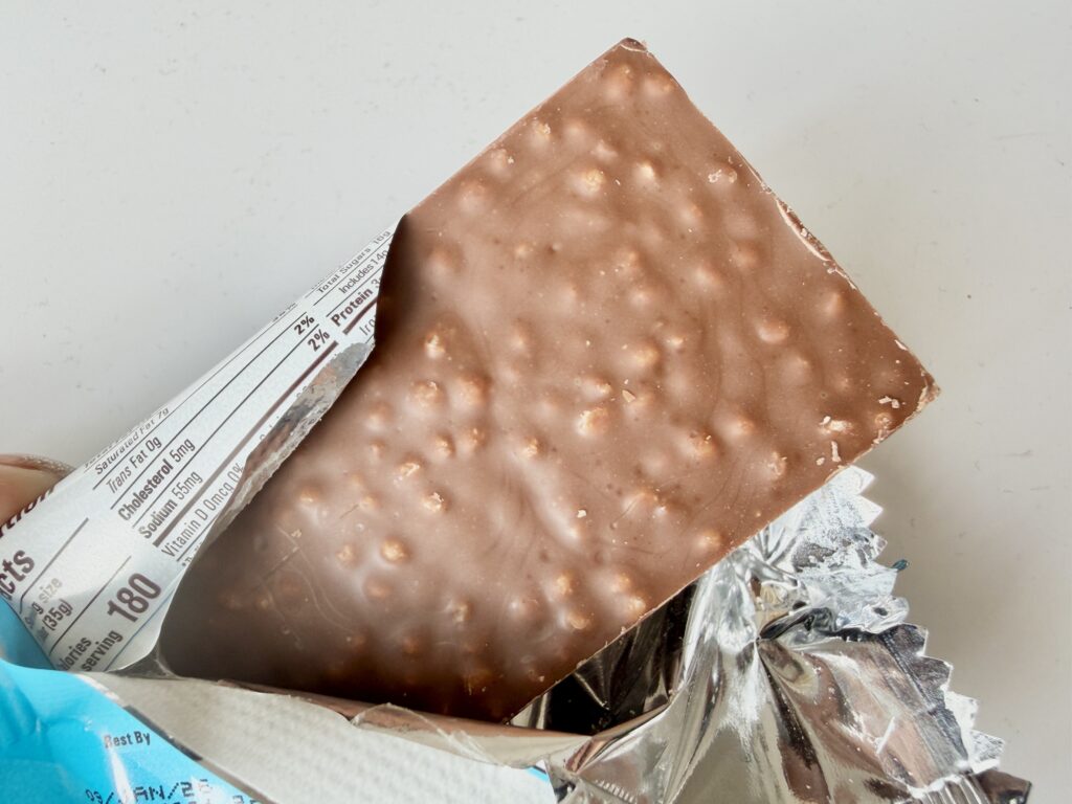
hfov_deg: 71.6
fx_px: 743
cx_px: 536
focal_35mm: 24
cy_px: 402
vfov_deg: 56.8
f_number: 2.2
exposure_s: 1/121
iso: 50
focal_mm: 2.22
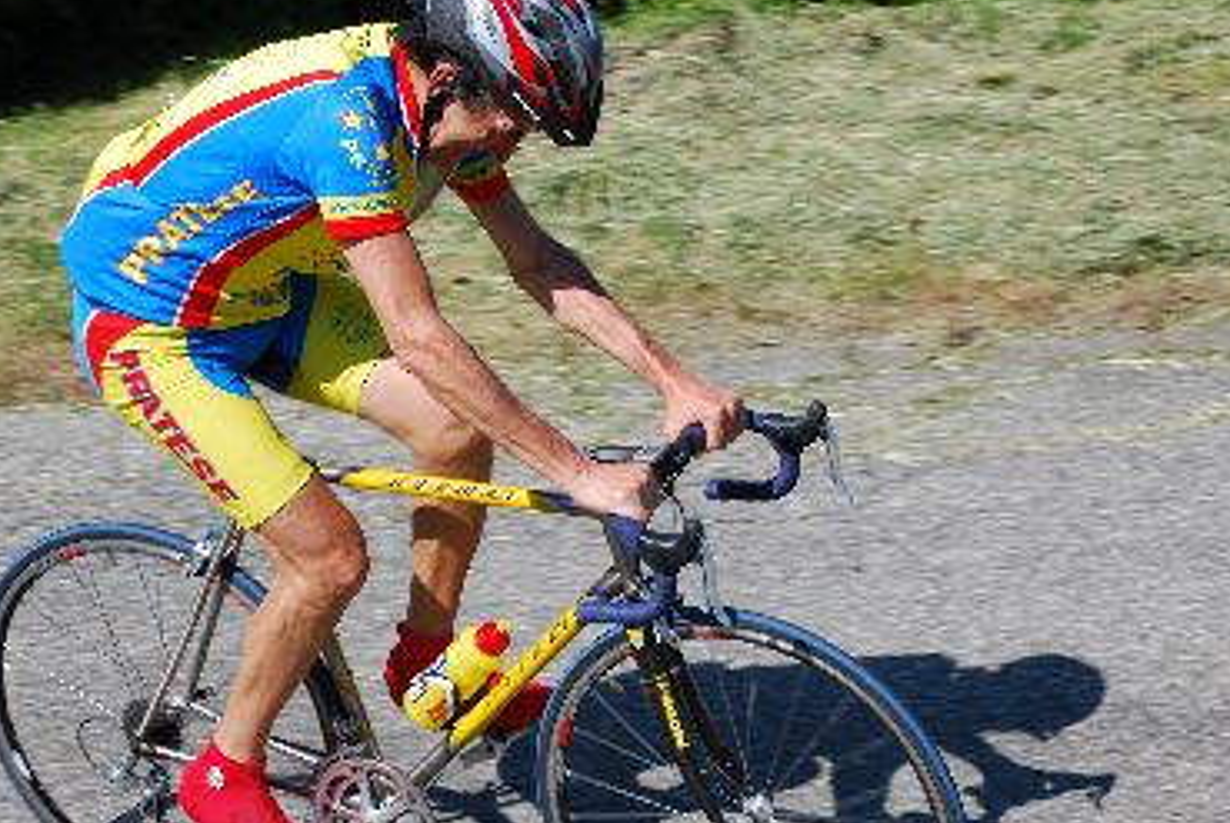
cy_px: 395
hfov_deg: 20.2
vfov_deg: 13.6
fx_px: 3442
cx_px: 523
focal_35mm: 101
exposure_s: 1/125
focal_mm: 55
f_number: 11
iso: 100
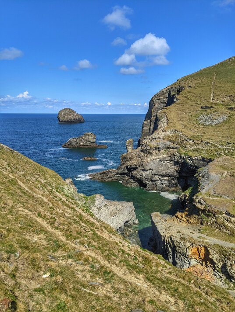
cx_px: 118
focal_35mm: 27
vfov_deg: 65.3
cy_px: 156
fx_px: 244
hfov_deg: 51.4
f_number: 1.8
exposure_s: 1/3356
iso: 69
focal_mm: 4.44
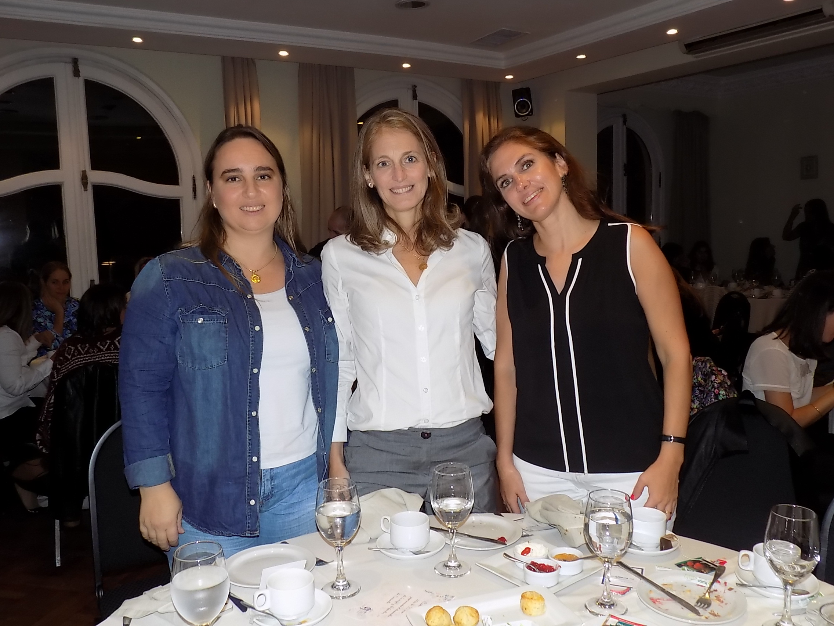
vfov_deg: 46.8
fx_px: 723
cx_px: 417
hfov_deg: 60.0
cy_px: 313
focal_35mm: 30
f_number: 3.3
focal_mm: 5.3
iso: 200
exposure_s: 1/30
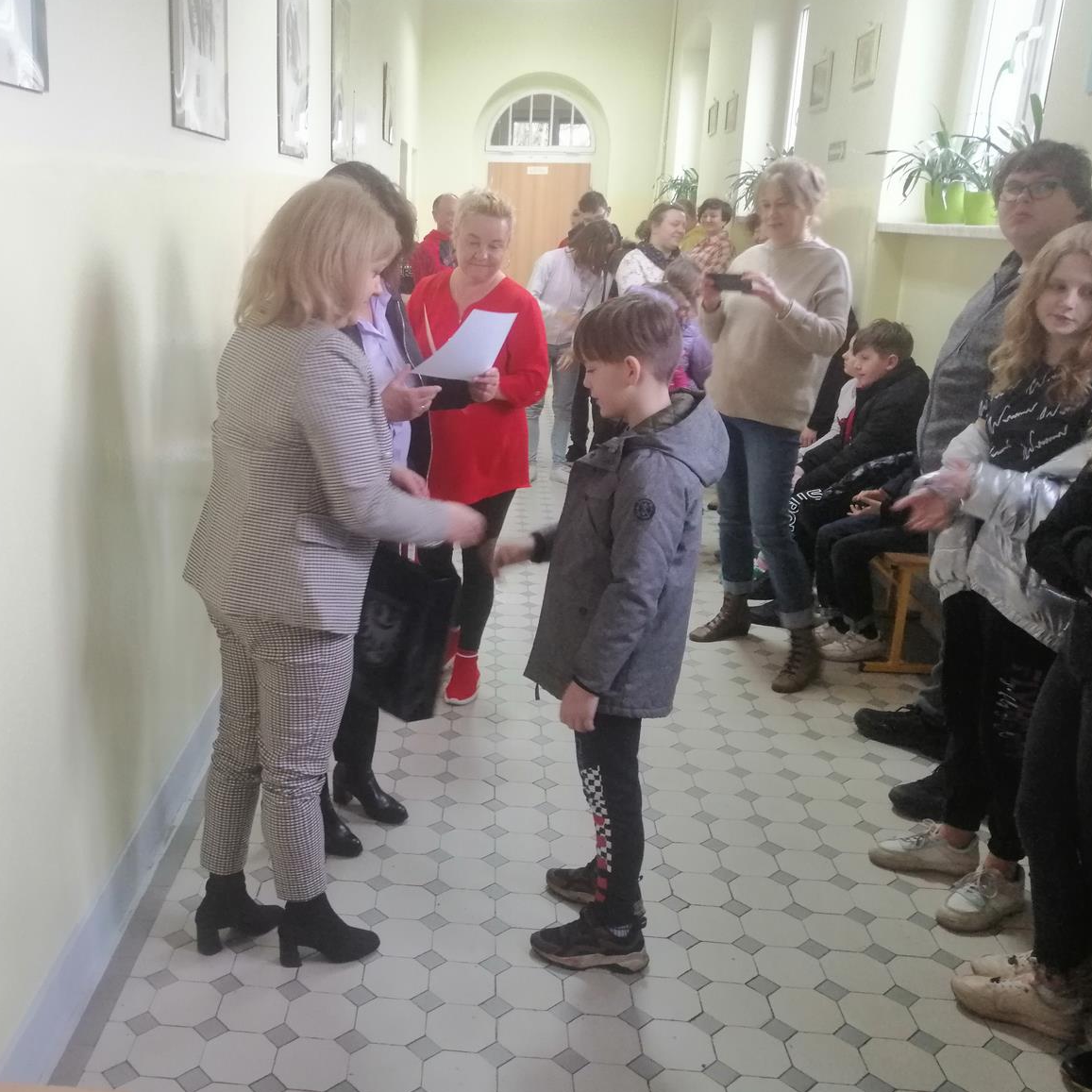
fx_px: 1178
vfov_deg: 49.7
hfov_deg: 49.0
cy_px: 530
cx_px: 381
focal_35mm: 33
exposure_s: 1/25
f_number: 1.8
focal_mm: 3.95
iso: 320
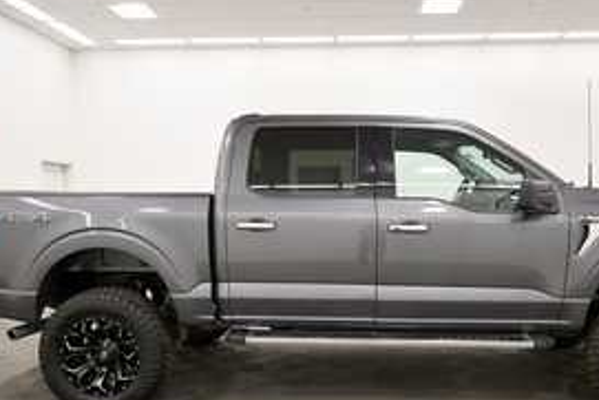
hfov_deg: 59.9
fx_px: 516
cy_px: 260
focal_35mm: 31
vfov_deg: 41.9
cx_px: 351
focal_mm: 14
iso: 800
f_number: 5
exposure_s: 1/125
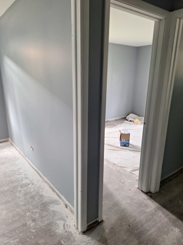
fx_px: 169
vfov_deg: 71.6
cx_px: 92
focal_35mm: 24
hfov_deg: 56.8
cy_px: 127
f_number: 1.8
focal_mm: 5.54
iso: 160
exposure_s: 1/40
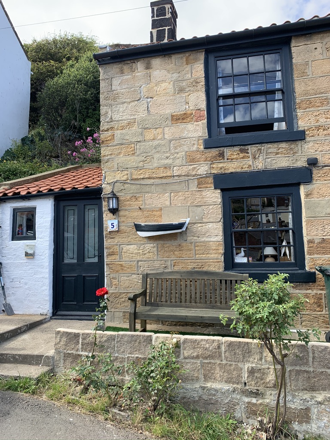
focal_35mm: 26
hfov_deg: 53.1
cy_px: 220
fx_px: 330
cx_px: 165
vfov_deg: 67.3
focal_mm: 4.25
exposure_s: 1/623
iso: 25
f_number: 1.8
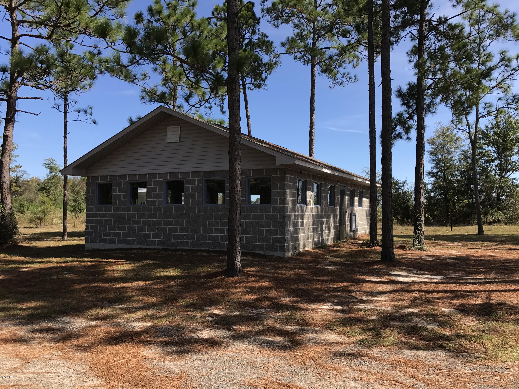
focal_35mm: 28
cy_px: 194
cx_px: 260
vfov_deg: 49.7
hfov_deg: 63.4
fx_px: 420
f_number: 1.8
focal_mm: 3.99
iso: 20
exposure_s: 1/1259
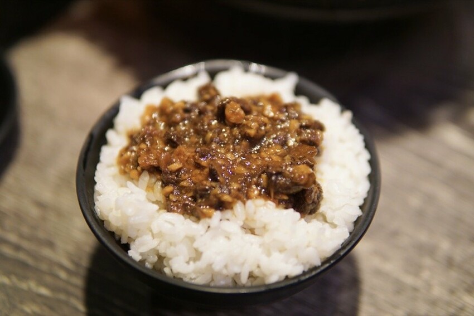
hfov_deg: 43.6
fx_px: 593
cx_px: 237
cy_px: 158
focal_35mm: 45
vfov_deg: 29.9
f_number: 1.4
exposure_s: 1/60
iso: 160
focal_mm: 30
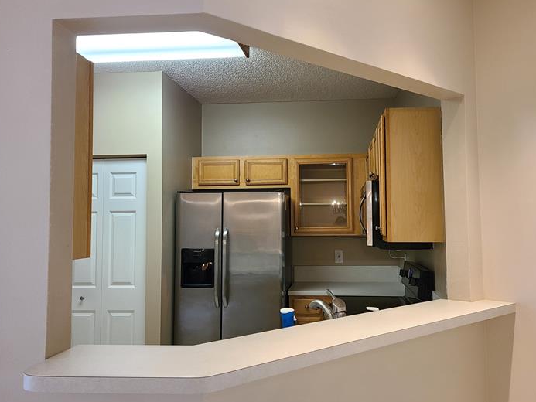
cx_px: 298
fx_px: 465
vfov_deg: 46.8
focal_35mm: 30
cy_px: 200
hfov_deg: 59.8
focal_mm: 5.4
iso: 200
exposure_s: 1/60
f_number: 1.8
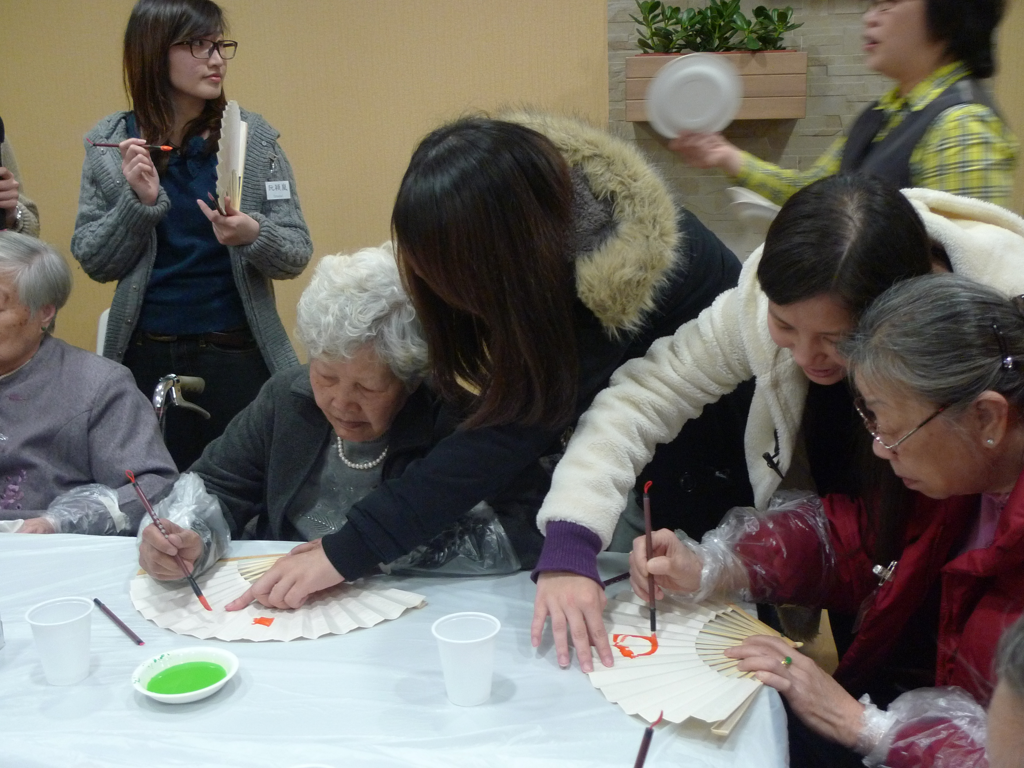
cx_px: 512
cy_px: 384
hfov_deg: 50.1
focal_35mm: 37
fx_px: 1095
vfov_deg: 38.7
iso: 400
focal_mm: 7.9
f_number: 2.4
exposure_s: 1/50
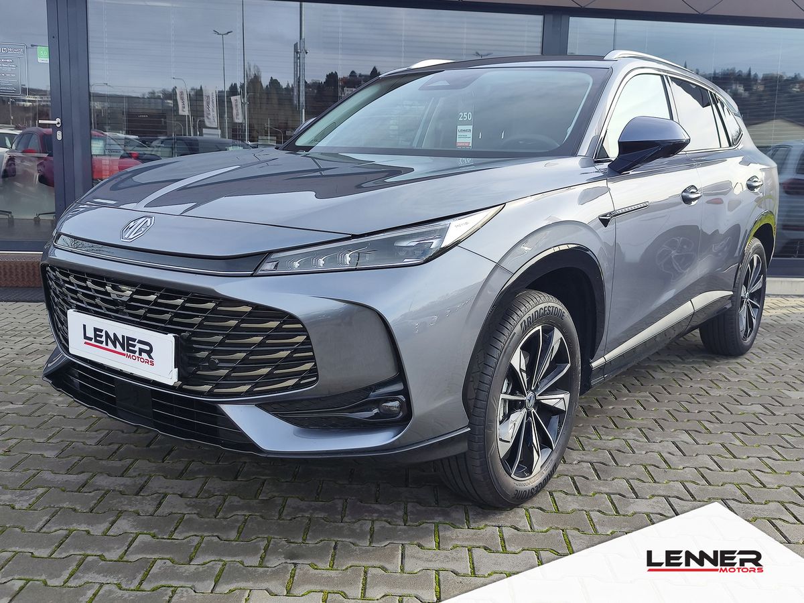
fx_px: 534
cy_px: 302
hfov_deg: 73.9
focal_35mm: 23
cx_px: 402
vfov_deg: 58.9
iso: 50
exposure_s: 1/462
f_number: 1.69
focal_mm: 7.01
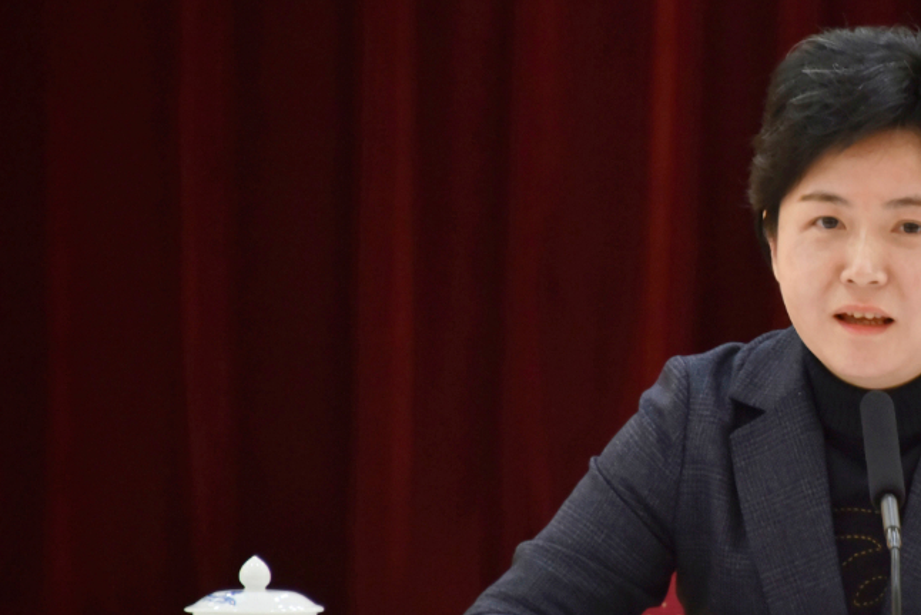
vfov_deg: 2.3
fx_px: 15199
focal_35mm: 594
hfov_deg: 3.5
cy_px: 312
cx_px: 873
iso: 800
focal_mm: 300
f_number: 6.3
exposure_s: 1/60
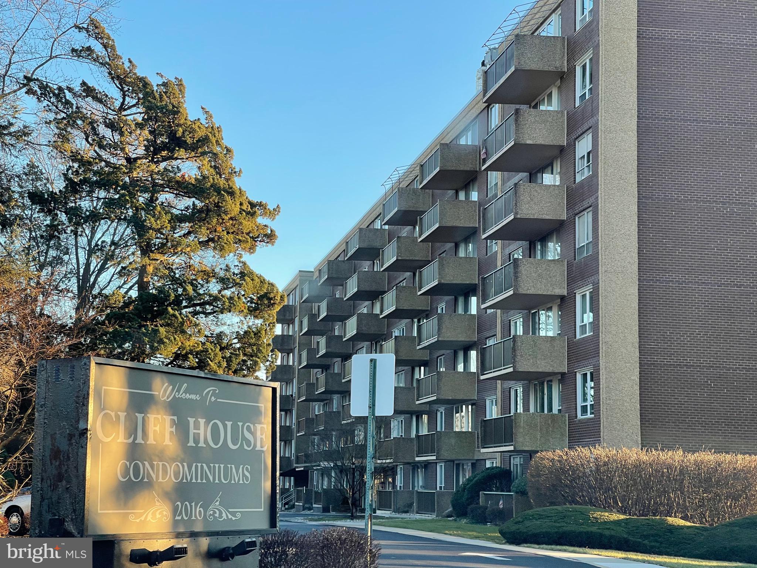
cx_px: 378
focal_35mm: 64
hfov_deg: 30.3
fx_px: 1400
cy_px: 284
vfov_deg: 22.9
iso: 20
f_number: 2.2
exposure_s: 1/117
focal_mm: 7.5
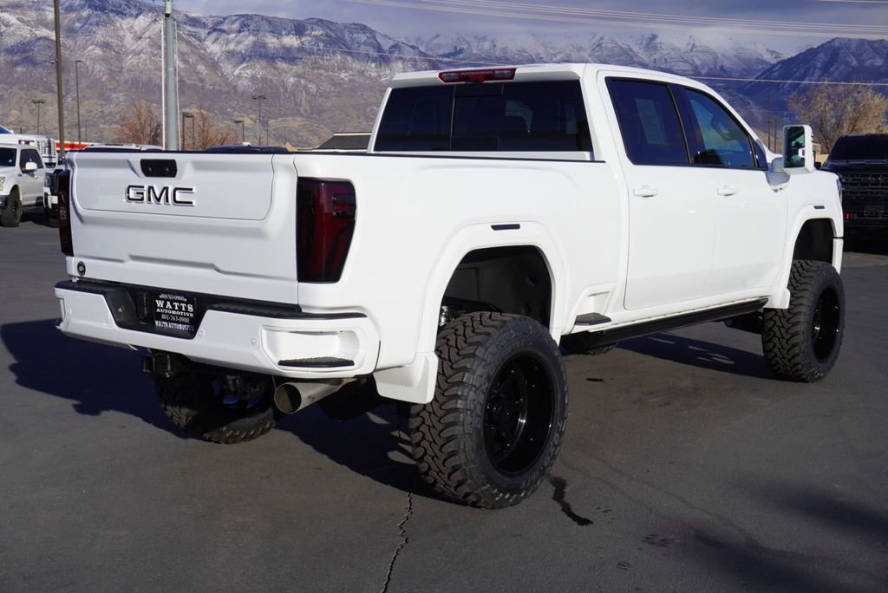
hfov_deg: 44.9
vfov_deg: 30.9
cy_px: 296
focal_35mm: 44
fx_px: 1074
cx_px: 444
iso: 100
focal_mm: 29
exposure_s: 1/320
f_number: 9
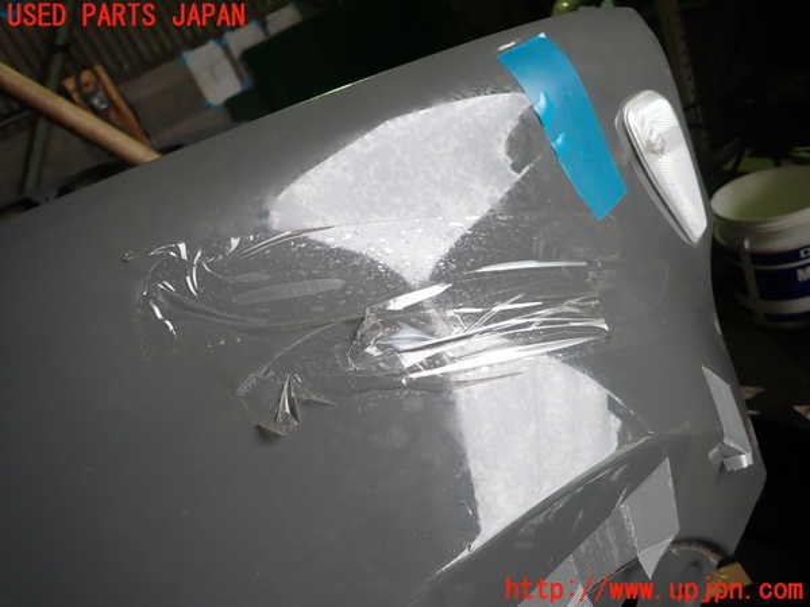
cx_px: 405
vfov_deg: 54.9
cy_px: 304
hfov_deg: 69.4
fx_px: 585
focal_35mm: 25
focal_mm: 4.5
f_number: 2
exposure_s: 1/60
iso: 125
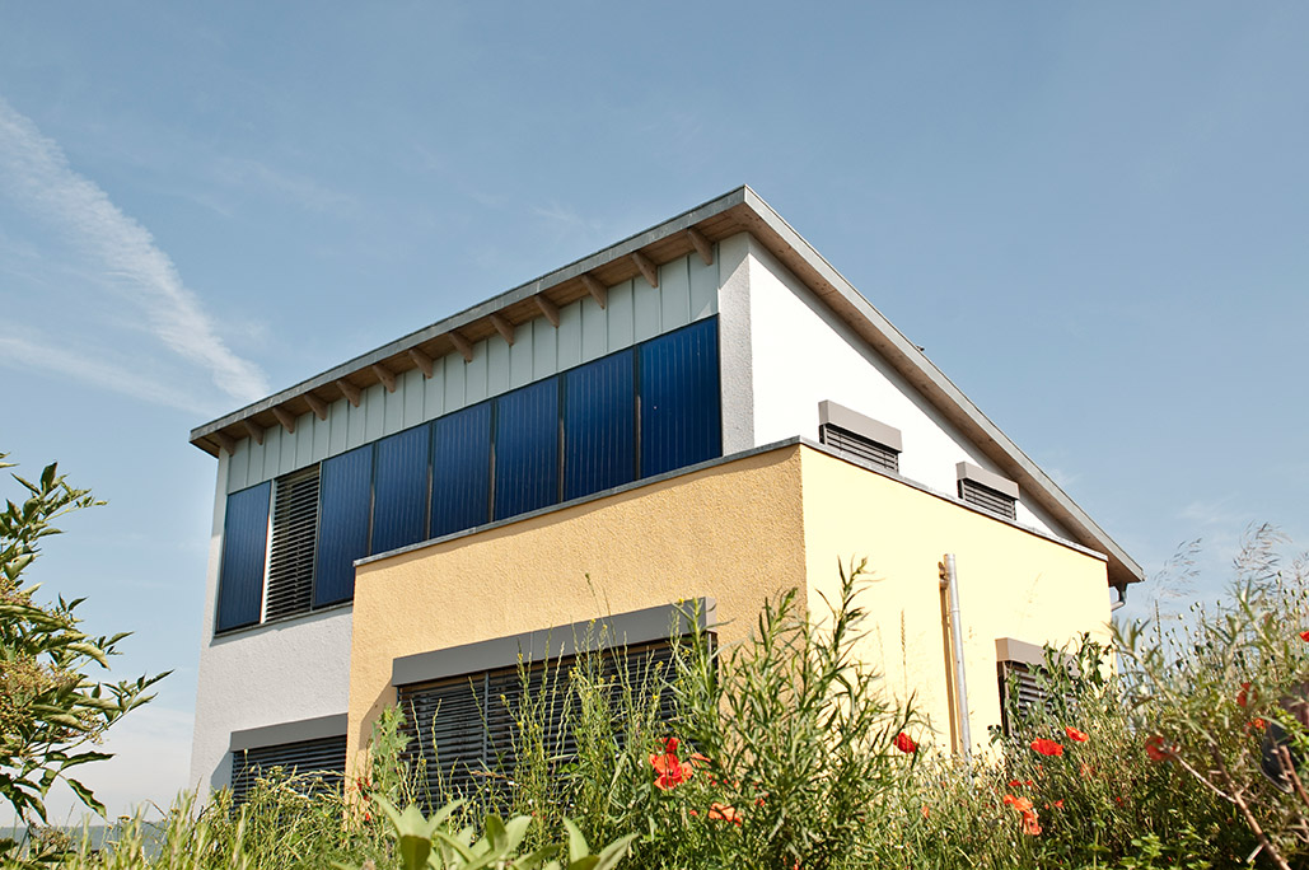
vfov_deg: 36.8
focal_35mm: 36
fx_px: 1308
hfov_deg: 53.2
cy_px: 435
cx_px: 654
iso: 100
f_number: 5.6
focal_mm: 24
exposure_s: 1/320
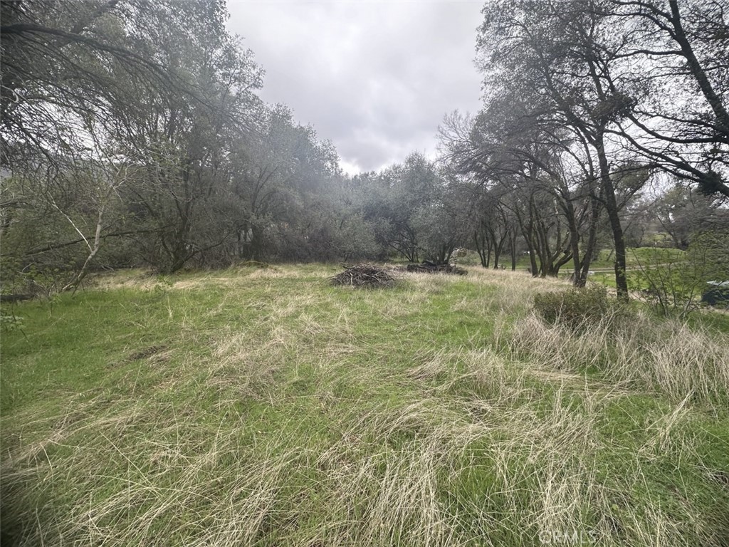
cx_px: 364
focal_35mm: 14
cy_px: 274
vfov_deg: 85.7
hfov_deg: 102.1
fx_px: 295
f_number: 2.2
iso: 64
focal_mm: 2.22
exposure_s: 1/99
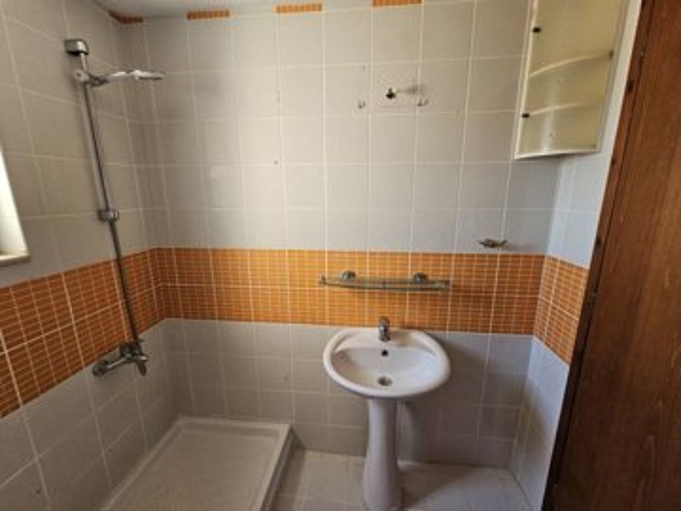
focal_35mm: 13
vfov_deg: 89.9
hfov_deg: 106.2
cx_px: 340
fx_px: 256
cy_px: 256
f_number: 2.2
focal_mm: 2.2
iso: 160
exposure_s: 1/71
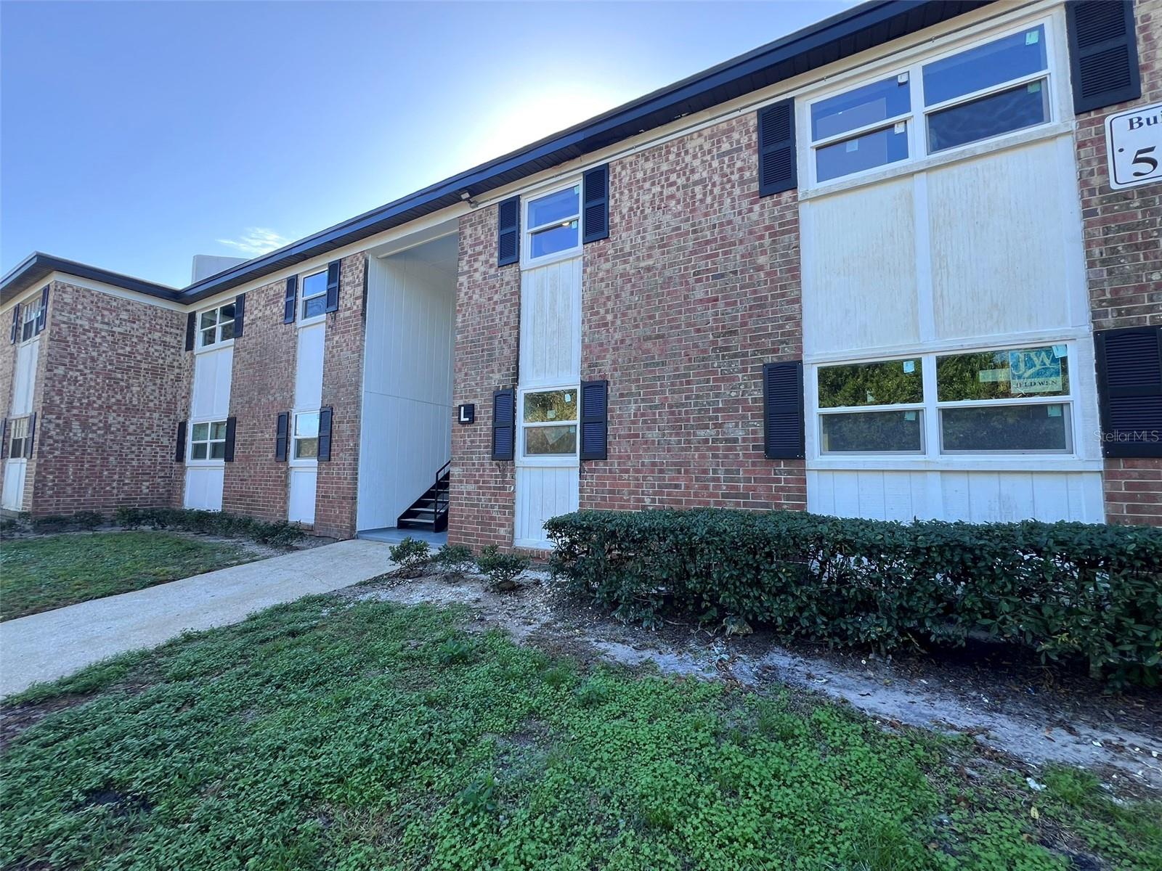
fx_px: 436
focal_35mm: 13
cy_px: 436
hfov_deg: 106.2
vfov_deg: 89.9
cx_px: 581
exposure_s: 1/168
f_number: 1.8
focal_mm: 1.57
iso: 32
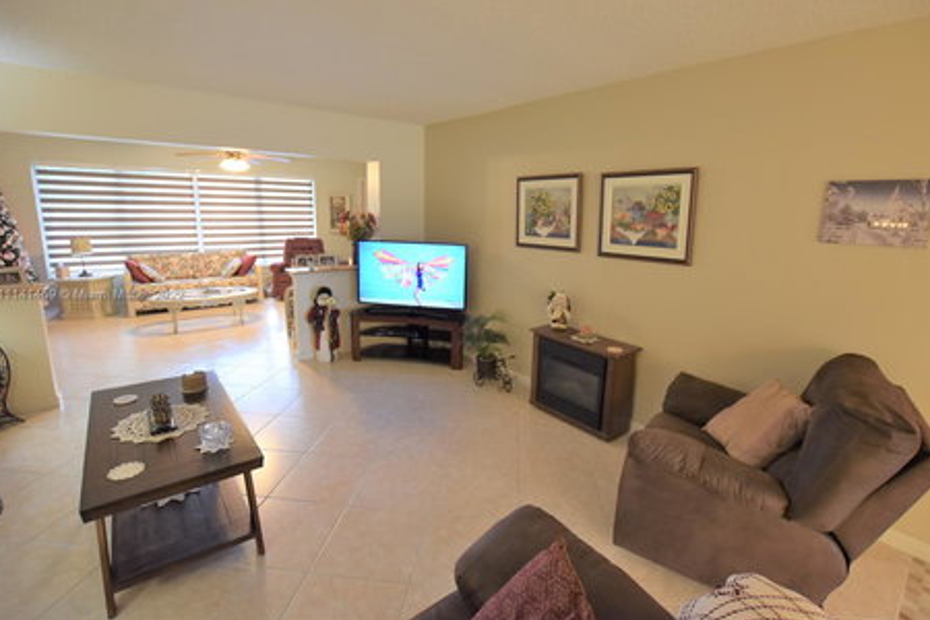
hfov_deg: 96.7
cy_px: 296
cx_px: 482
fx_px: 413
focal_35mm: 16
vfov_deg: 73.7
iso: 900
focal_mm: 10
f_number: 3.5
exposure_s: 1/60
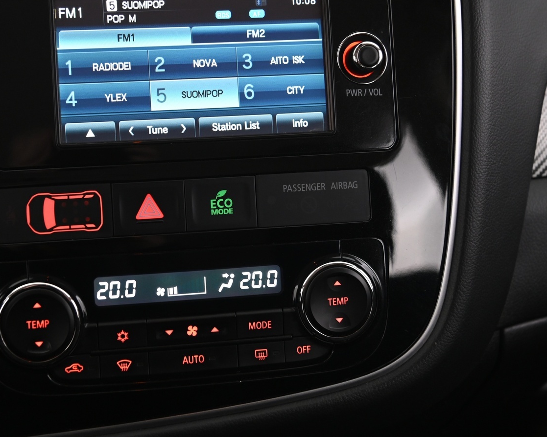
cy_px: 176
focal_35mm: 60
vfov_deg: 25.3
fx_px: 971
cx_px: 172
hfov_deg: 31.2
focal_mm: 44
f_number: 4
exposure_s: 1/25
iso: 2000
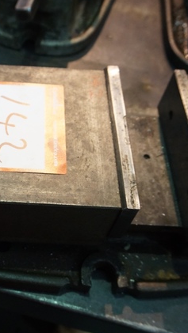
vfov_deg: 47.3
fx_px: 381
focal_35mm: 43
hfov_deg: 26.5
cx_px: 9
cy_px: 180
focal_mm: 16
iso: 1250
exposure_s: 1/60
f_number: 4
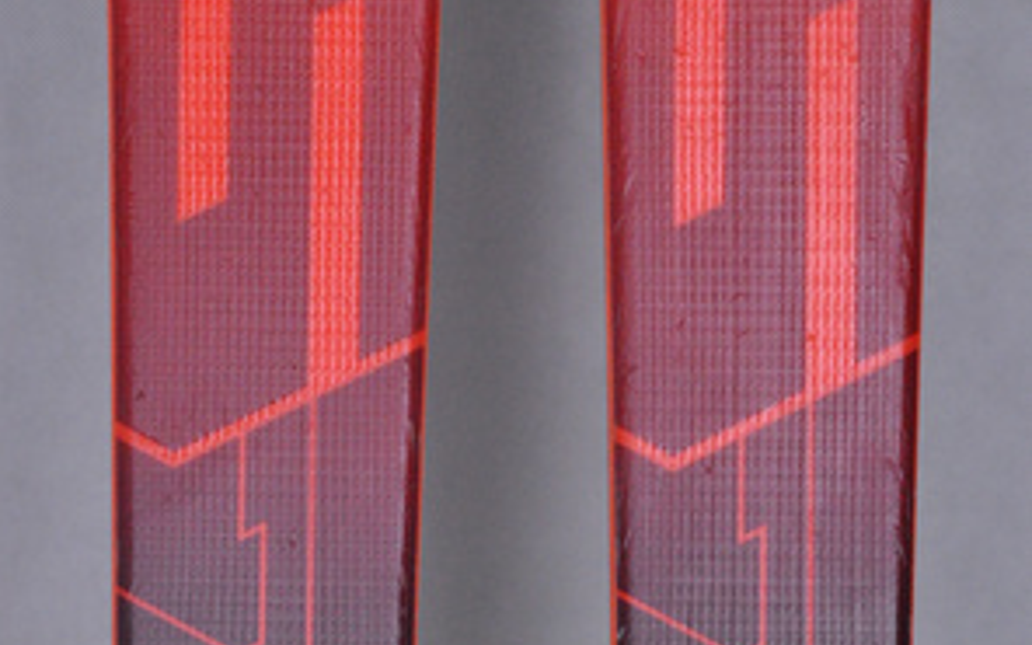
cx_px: 514
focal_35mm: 244
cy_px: 614
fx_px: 6856
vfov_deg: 5.4
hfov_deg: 8.6
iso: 3200
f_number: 9.5
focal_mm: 105
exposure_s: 1/125
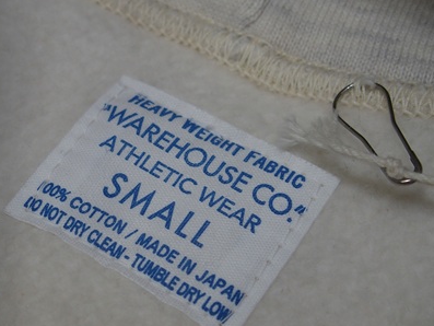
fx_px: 790
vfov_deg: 23.3
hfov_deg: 30.7
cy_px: 168
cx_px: 188
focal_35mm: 63
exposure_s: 1/100
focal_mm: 10.8
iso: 125
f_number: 2.8
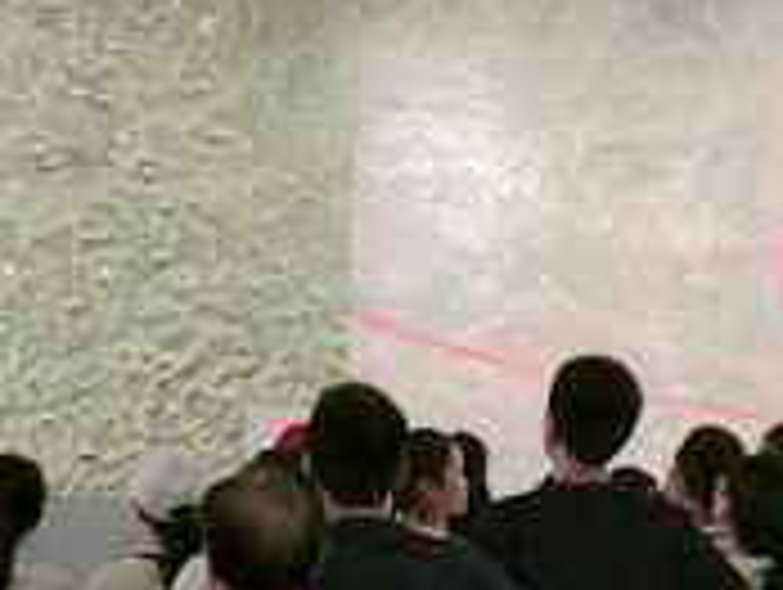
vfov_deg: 16.8
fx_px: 1948
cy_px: 615
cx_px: 369
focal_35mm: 86
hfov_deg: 22.7
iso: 160
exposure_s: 1/33.3
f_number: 2
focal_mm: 4.04
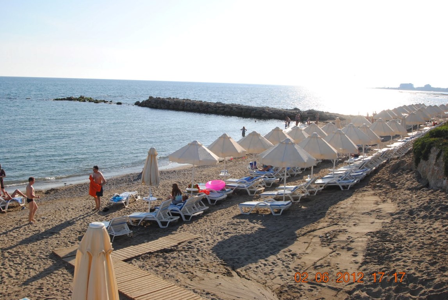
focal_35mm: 36
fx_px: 449
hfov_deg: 53.1
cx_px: 224
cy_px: 150
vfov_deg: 37.0
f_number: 8
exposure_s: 1/200
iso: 100
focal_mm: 24
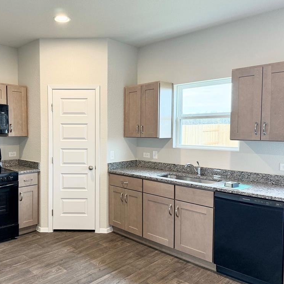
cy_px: 143
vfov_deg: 55.6
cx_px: 98
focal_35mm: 29
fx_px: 269
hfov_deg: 54.7
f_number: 1.78
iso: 200
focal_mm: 6.76
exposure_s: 1/120
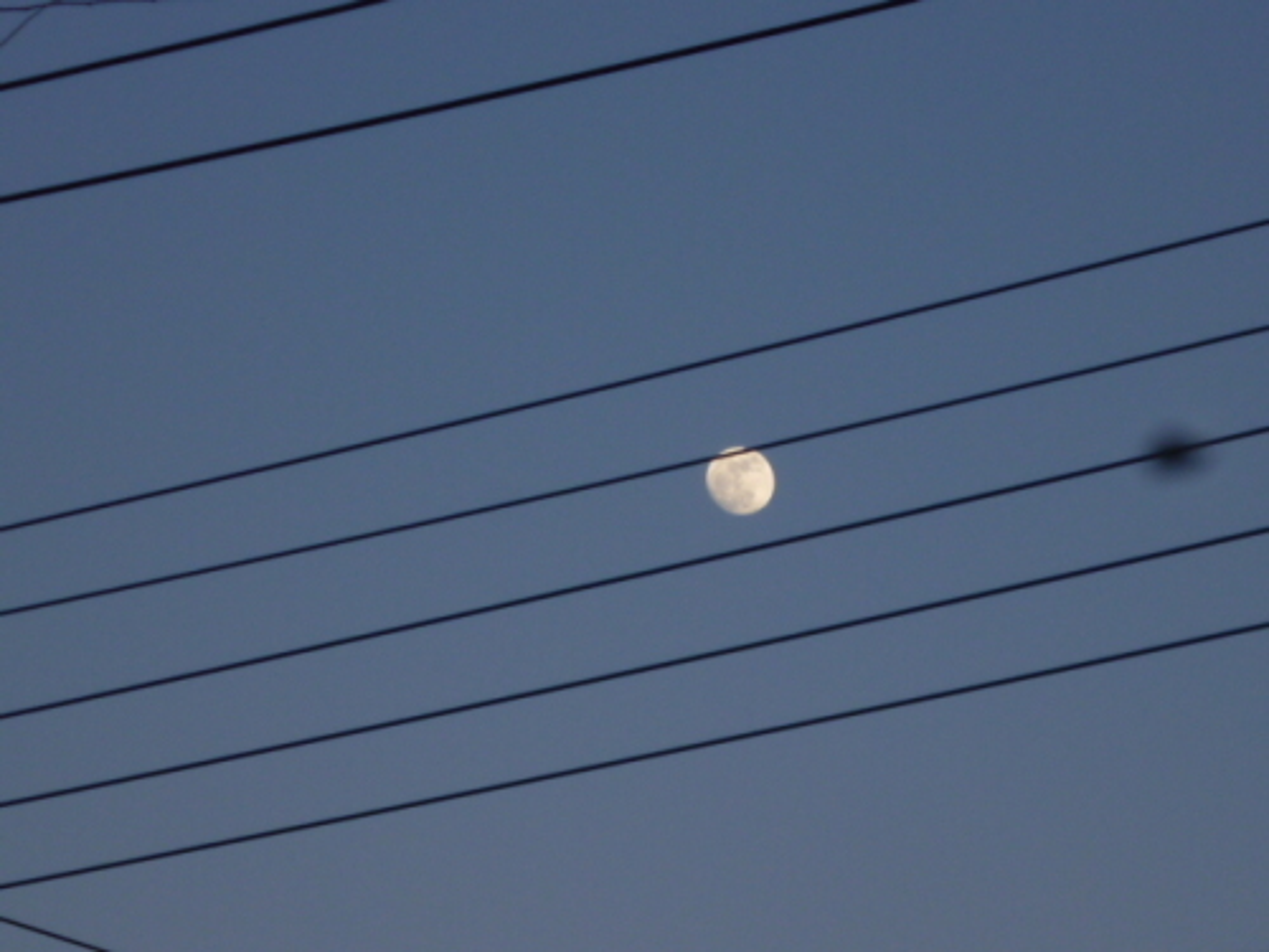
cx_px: 634
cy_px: 476
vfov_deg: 6.8
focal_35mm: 219
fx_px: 8028
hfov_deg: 9.0
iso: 100
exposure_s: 1/80
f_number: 6.5
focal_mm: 20
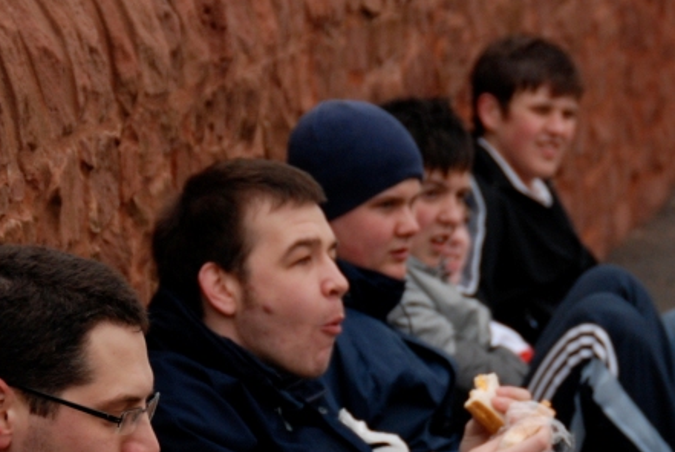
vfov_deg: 4.2
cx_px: 455
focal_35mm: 331
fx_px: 6215
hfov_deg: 6.2
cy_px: 399
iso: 400
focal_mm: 95
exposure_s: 1/640
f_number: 5.3
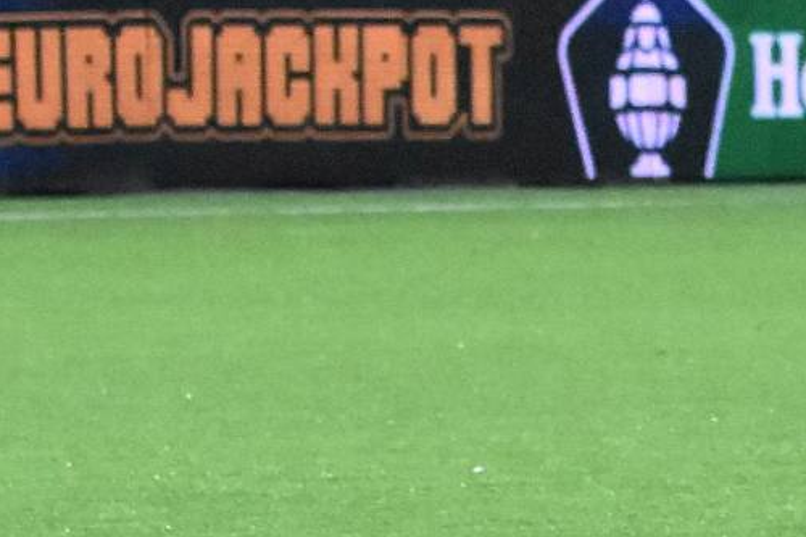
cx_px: 745
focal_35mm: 403
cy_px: 281
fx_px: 9019
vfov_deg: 3.4
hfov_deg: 5.1
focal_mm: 70
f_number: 2.8
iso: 3200
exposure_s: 1/640
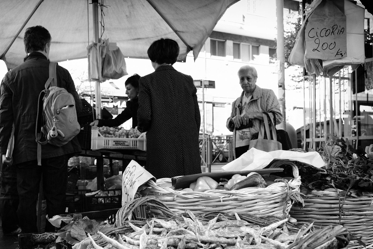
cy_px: 153
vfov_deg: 29.8
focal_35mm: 45
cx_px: 138
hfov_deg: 43.2
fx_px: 466
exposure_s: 1/100
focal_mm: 23
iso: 500
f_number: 6.4
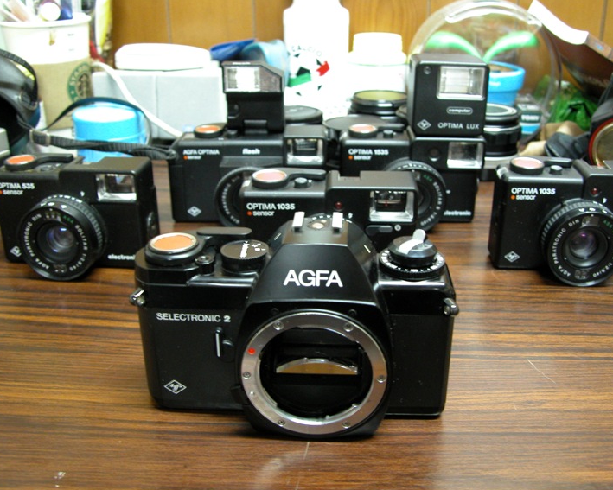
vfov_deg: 40.1
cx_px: 321
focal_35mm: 37
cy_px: 247
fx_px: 671
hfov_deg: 49.1
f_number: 2.8
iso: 273
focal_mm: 8.9
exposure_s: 1/4.2
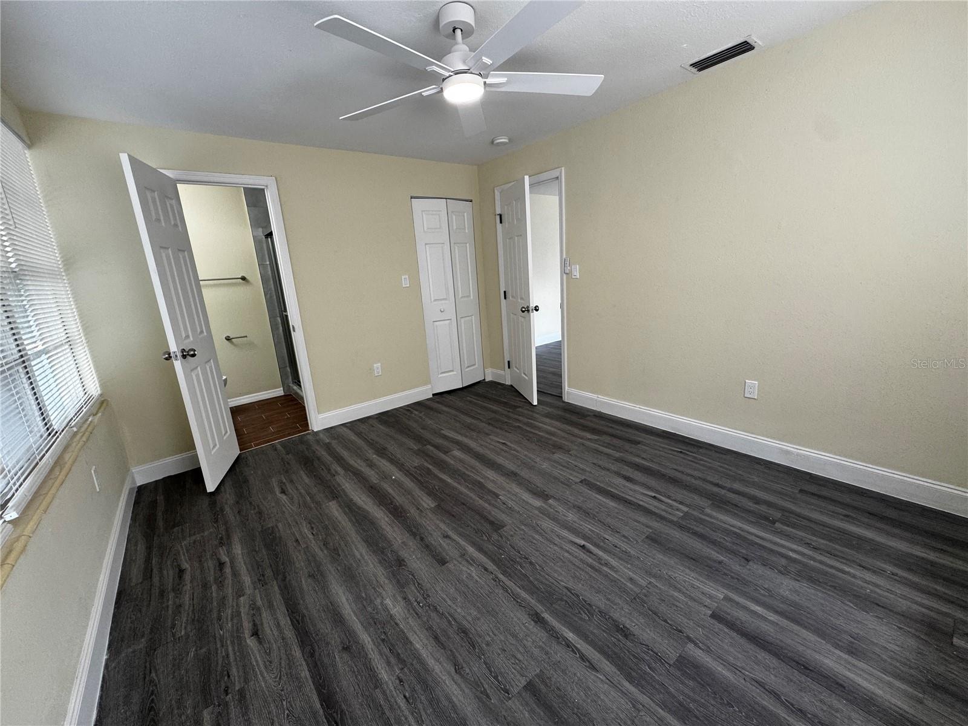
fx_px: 391
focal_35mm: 14
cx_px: 484
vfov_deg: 85.7
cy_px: 363
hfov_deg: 102.1
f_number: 2.2
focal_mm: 2.22
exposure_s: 1/120
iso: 125
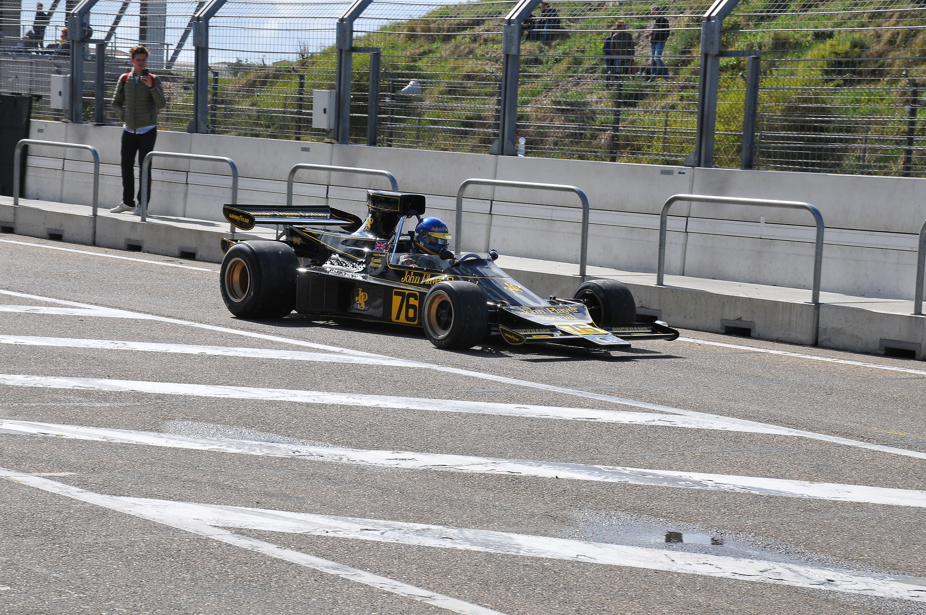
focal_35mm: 99
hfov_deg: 20.6
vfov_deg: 13.8
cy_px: 308
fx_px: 2543
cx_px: 463
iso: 400
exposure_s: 1/500
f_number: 11
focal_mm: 66
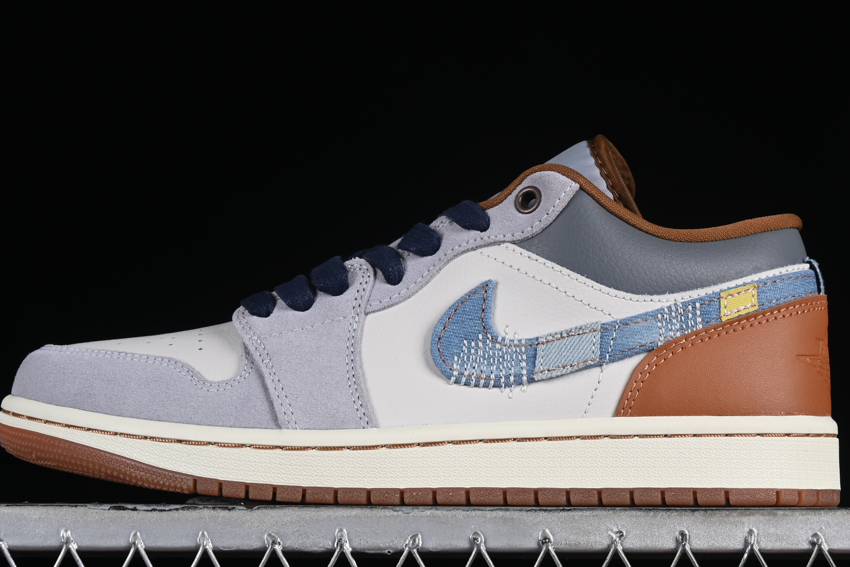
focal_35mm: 107
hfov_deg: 19.1
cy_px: 256
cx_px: 432
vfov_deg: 12.8
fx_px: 2526
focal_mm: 50
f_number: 8
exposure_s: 1/80
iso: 160
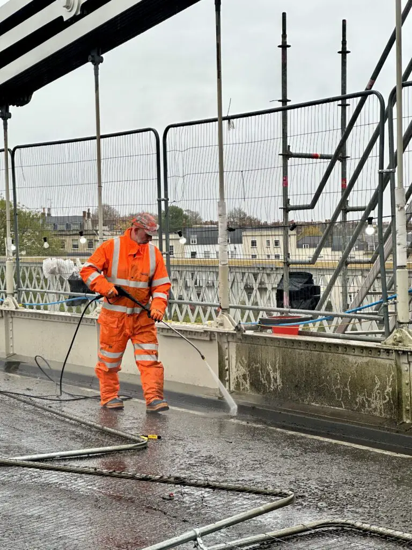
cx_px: 206
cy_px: 275
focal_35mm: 77
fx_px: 1222
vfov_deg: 25.3
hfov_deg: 19.1
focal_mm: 9
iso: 32
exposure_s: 1/135
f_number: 2.8
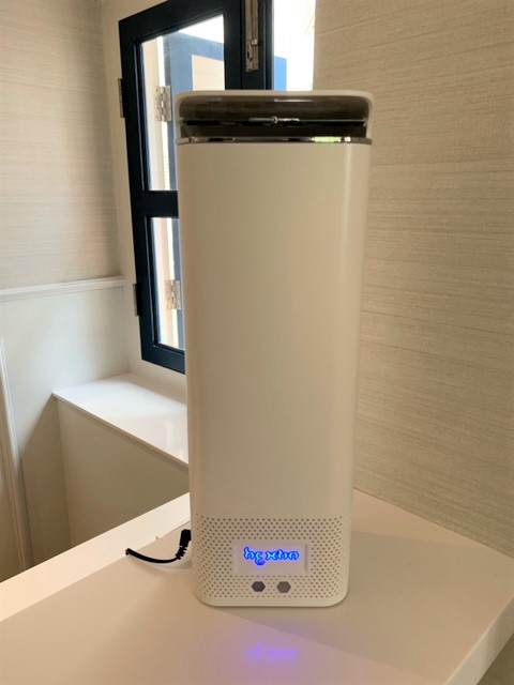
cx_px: 257
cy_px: 342
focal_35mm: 26
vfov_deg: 67.3
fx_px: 515
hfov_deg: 53.1
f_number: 1.8
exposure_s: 1/121
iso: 64
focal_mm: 4.25
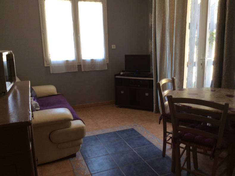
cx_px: 118
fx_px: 217
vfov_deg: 44.1
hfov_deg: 56.8
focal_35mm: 32
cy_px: 88
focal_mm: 3.3
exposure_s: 1/25
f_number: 2.4
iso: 40
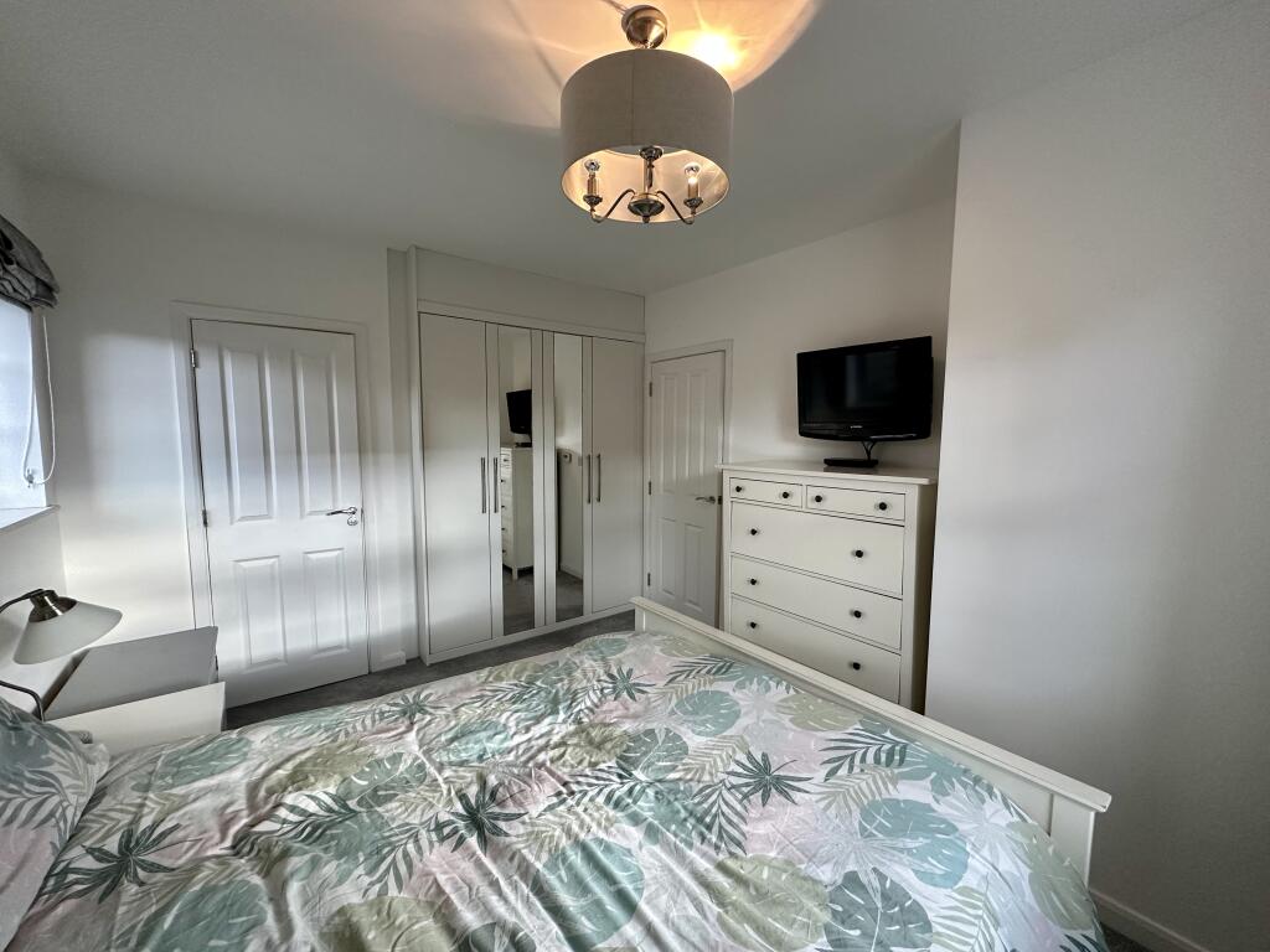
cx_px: 635
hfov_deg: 102.1
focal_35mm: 14
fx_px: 514
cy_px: 476
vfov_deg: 85.7
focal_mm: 2.22
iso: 200
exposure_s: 1/100
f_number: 2.2
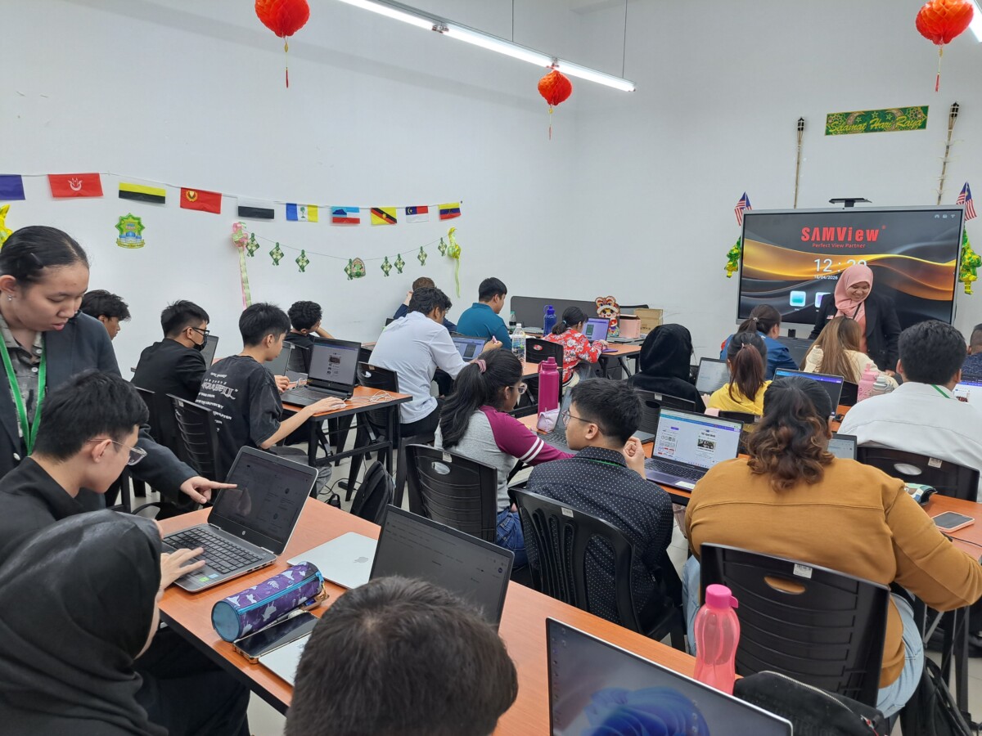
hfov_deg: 71.6
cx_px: 491
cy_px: 368
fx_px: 681
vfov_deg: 56.8
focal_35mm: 24
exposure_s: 1/50
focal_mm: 5.23
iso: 50
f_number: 1.8
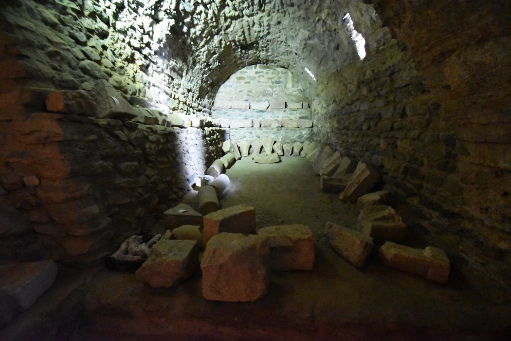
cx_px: 256
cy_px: 170
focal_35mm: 15
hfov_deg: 100.4
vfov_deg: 77.3
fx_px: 213
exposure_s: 1/50
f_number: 3.5
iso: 12800
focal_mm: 10
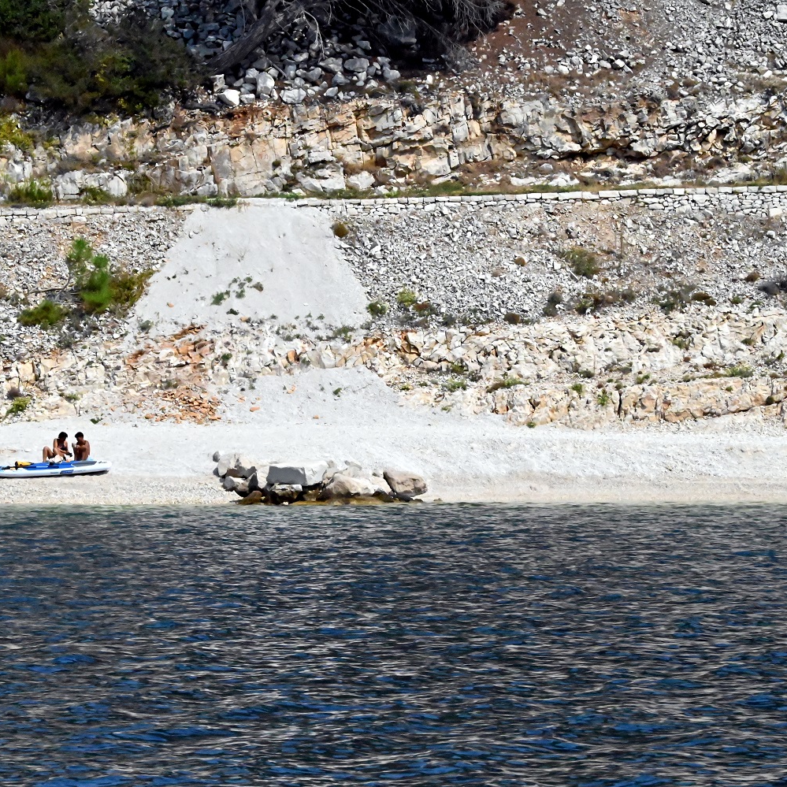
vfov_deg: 8.1
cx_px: 462
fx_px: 5582
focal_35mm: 217
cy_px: 394
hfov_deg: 8.1
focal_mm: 170
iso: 16000
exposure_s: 1/8000
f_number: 29
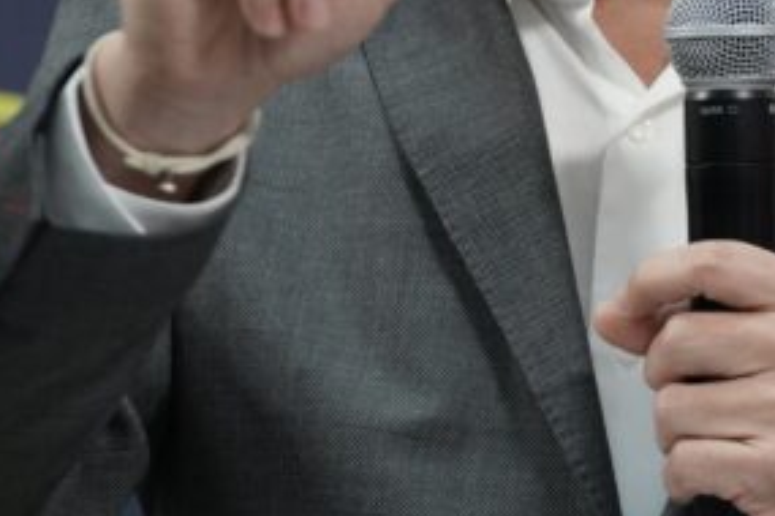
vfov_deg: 3.3
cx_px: 628
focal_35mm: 417
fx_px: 8976
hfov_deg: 4.9
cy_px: -46
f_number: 2.8
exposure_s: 1/200
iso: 1250
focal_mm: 155
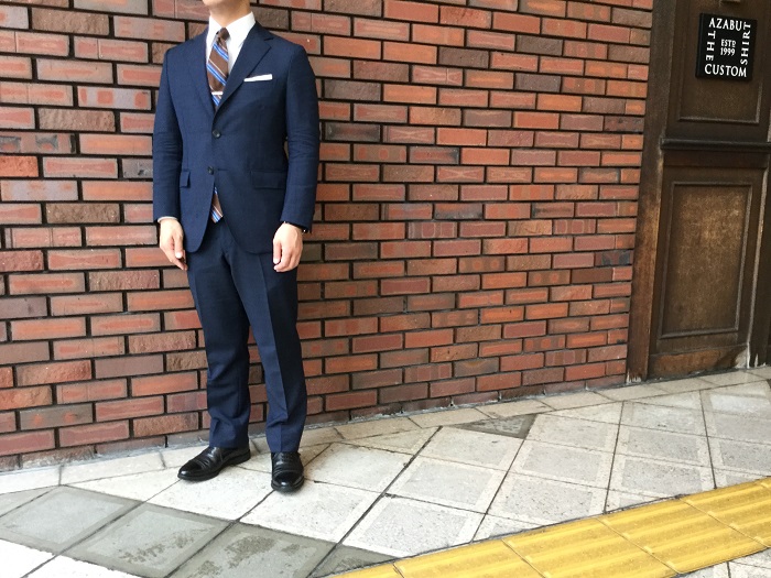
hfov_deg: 58.4
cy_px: 289
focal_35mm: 31
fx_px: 690
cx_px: 386
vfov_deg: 45.4
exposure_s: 1/30
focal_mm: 3.3
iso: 40
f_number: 2.4
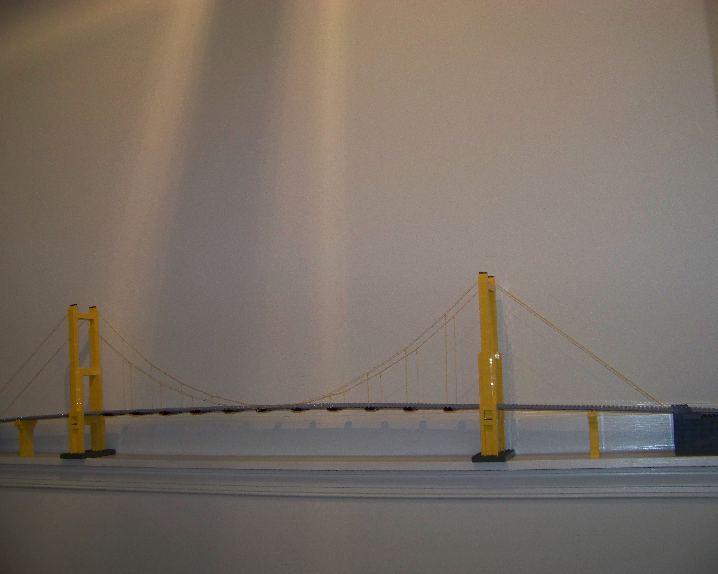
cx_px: 346
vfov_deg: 39.2
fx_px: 808
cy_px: 285
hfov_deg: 47.9
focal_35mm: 38
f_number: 2.8
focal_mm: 5.85
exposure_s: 1/30
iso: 200
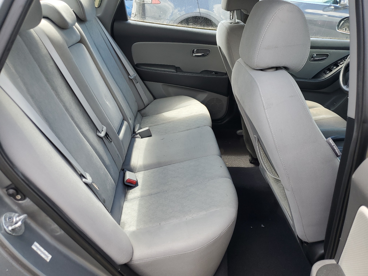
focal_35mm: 26
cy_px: 138
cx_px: 184
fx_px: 276
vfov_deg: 53.1
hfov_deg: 67.3
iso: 50
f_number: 1.5
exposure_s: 1/238
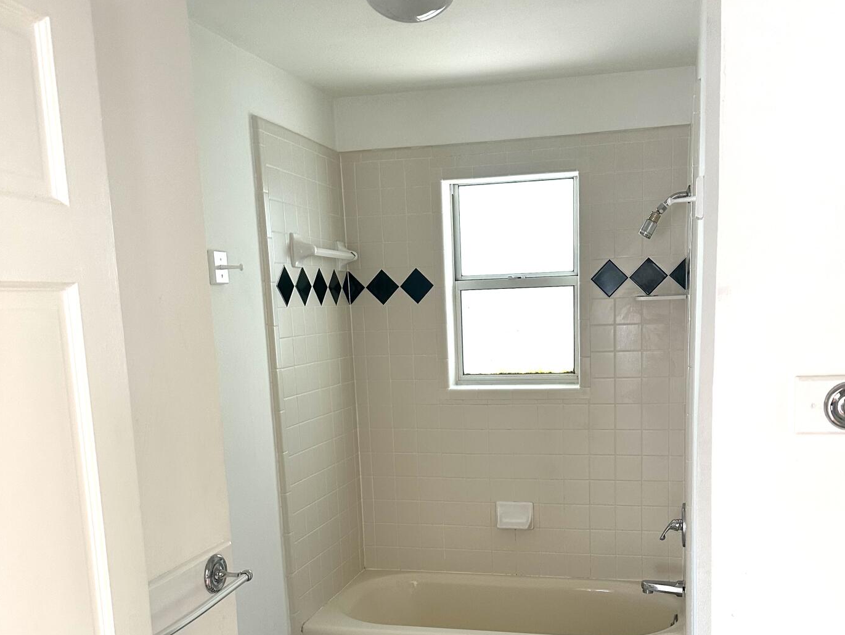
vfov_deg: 40.0
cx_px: 459
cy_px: 447
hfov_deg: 52.5
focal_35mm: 35
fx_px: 855
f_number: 1.78
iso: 250
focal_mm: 6.86
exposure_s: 1/67
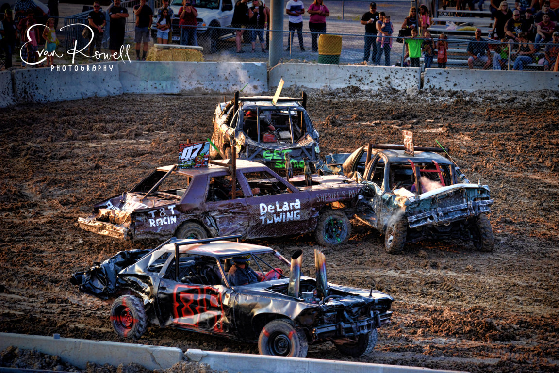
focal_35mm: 210
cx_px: 280
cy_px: 186
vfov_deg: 6.5
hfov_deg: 9.8
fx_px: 3262
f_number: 9
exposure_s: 1/200
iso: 800
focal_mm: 210
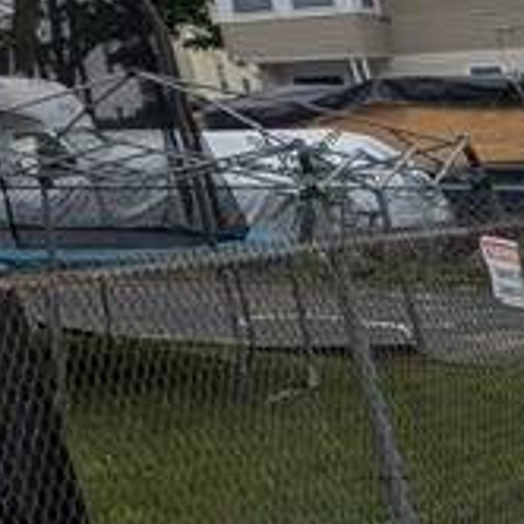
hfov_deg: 11.8
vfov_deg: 17.5
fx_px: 1490
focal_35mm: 87
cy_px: -303
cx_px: -994
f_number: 2.2
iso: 46
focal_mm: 2.35
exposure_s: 1/1290
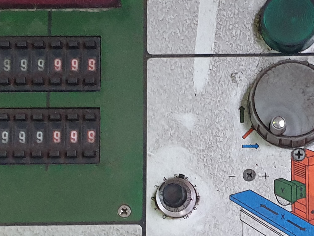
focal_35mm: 105
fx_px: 953
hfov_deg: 18.6
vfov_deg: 14.0
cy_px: 200
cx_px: 235
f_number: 1.5
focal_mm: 4.3
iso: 250
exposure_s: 1/17
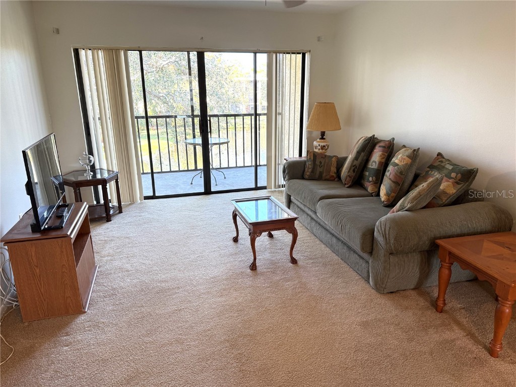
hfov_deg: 71.6
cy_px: 194
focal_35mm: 24
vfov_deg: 56.8
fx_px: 358
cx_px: 258
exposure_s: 1/138
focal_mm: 6.76
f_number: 1.78
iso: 100
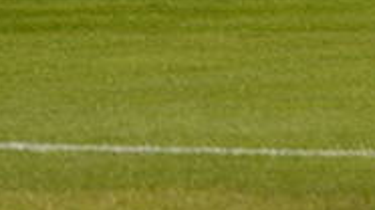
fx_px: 14298
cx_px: 615
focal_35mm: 1440
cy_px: -177
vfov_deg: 0.8
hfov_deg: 1.5
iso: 200
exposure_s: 1/1250
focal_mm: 200
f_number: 5.6
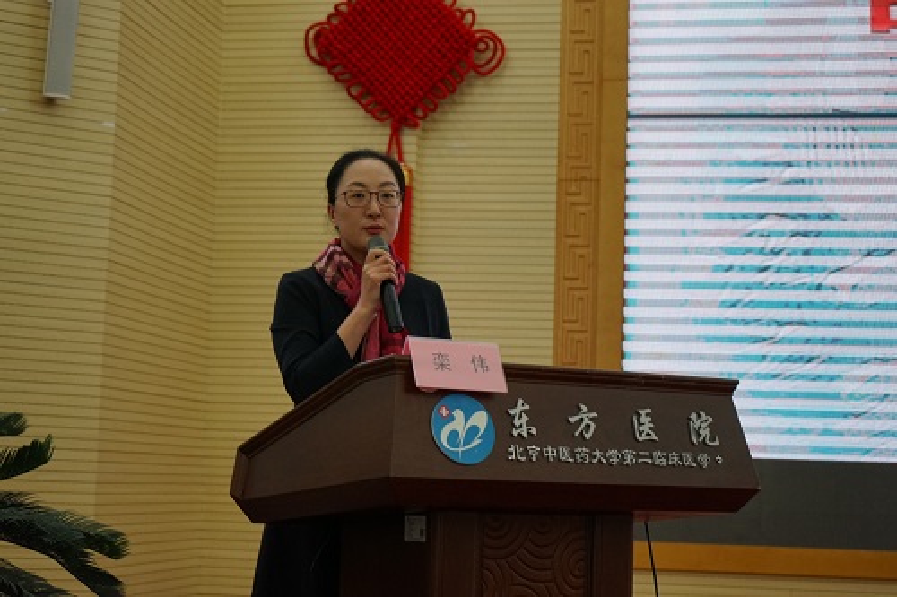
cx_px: 448
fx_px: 1743
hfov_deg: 28.9
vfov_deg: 19.4
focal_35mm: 70
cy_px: 298
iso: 1600
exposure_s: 1/160
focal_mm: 70
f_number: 5.6
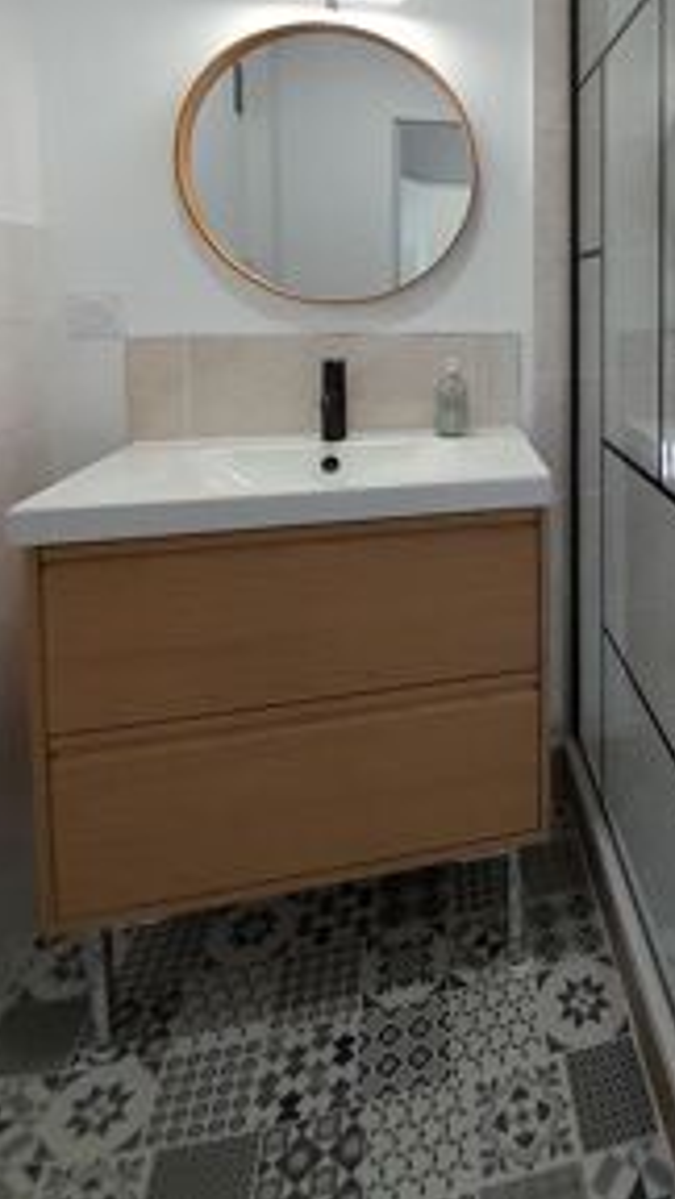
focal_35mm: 21
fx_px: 668
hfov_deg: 47.0
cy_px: 318
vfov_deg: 78.3
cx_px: 633
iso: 100
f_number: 2.2
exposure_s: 1/50
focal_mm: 1.13
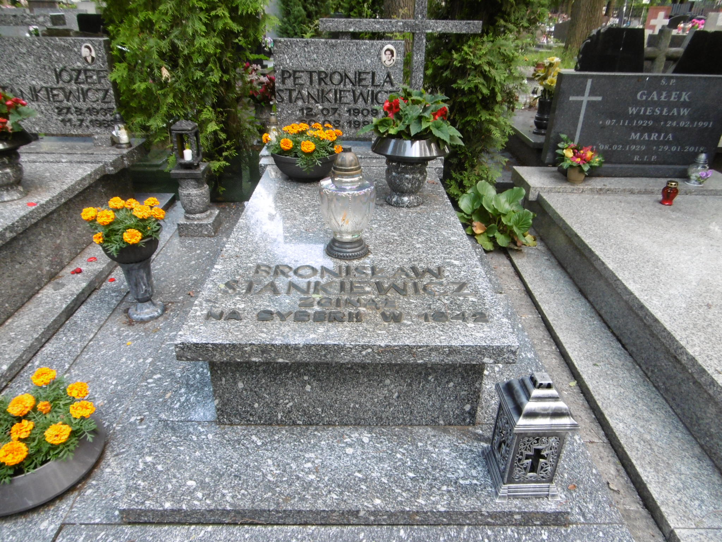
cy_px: 271
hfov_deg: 71.6
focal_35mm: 24
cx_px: 361
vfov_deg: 56.8
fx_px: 501
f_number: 3.1
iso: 100
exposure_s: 1/60
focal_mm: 4.3
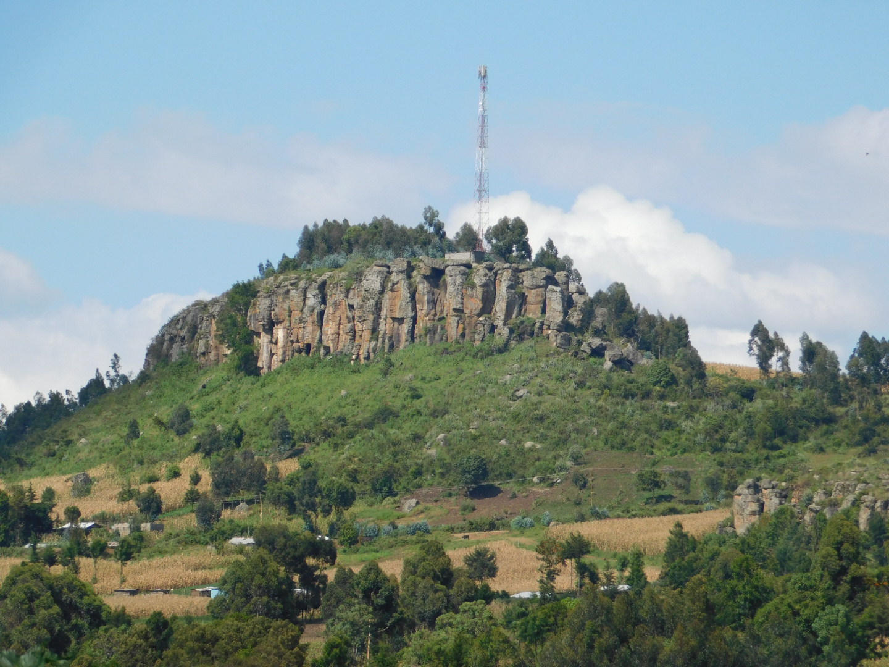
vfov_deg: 5.1
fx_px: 7550
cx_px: 444
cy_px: 334
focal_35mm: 294
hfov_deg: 6.7
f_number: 5.7
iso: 125
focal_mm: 52.2
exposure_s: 1/640
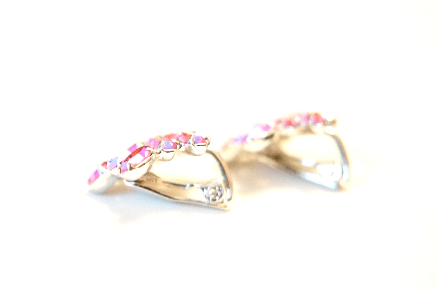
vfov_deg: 16.5
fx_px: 1000
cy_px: 145
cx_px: 218
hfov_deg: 24.7
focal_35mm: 82
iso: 3200
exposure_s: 1/15
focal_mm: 55
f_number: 5.6
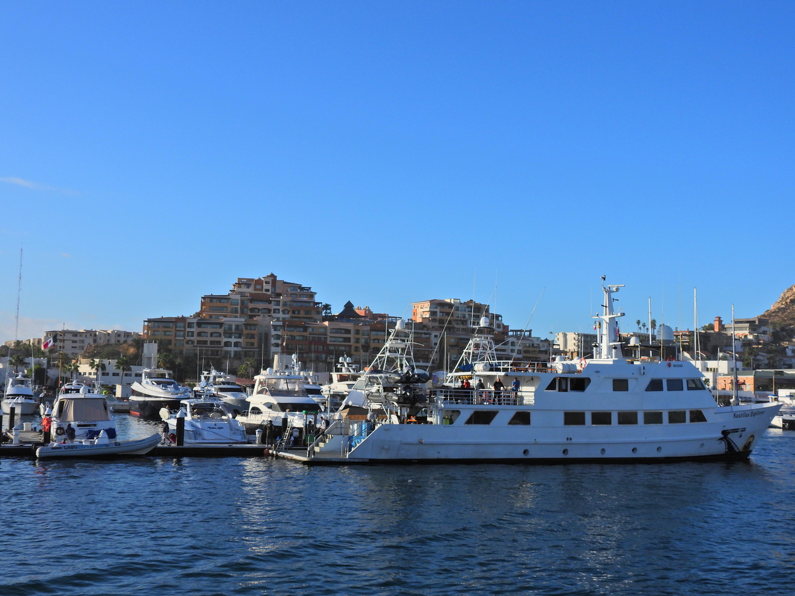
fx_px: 1010
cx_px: 400
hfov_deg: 42.9
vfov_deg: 32.9
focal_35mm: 44
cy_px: 296
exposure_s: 1/1600
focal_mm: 7.7
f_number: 3.5
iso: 100
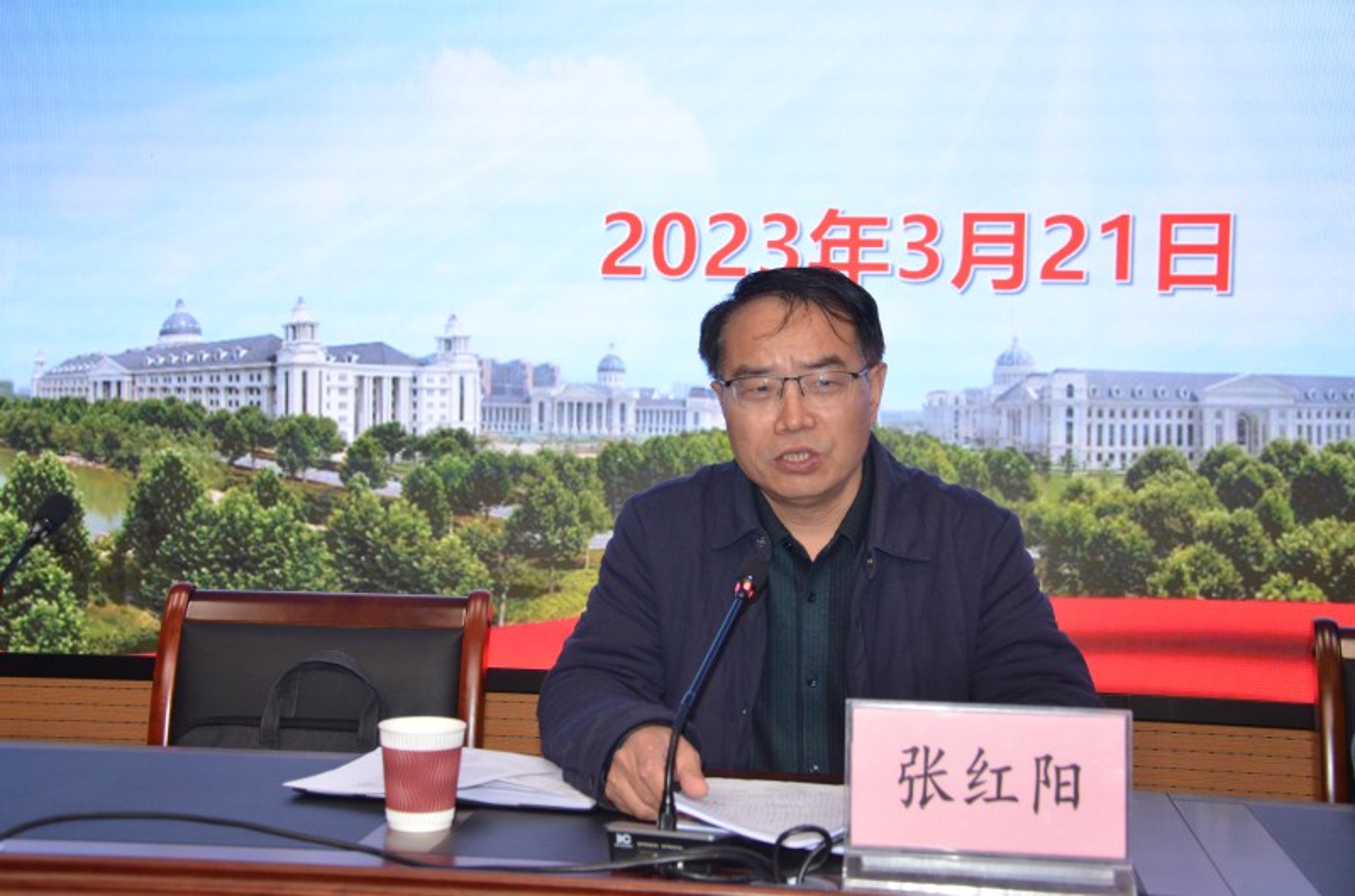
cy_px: 448
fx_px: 1915
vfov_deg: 26.3
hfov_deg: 39.0
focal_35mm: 51
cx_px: 678
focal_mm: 34
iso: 1600
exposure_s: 1/250
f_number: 5.6
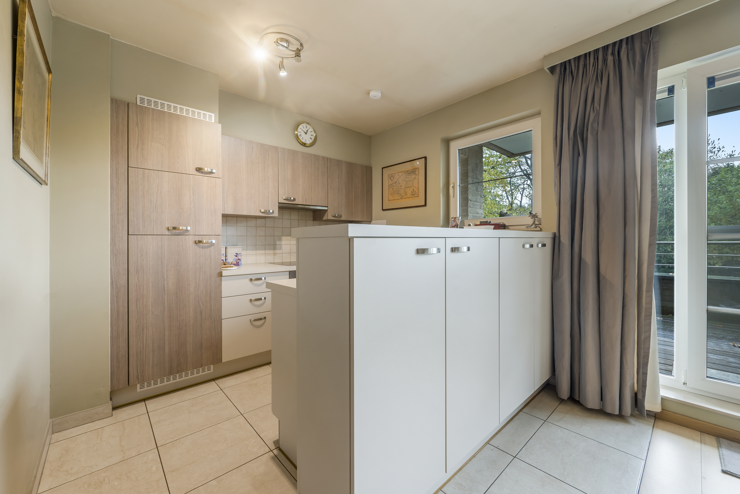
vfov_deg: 81.3
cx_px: 370
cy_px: 247
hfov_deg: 104.2
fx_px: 288
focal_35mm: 14
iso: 250
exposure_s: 1/4
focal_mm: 14
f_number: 8
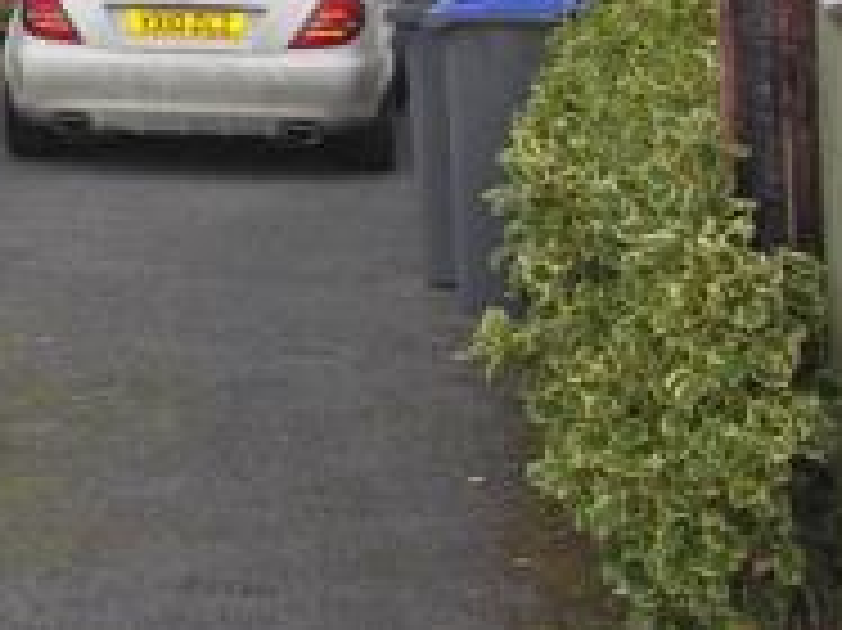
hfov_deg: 16.3
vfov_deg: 12.5
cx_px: -344
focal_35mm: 112
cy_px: -340
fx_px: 2723
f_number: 2.8
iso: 100
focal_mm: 9.3
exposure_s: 1/250
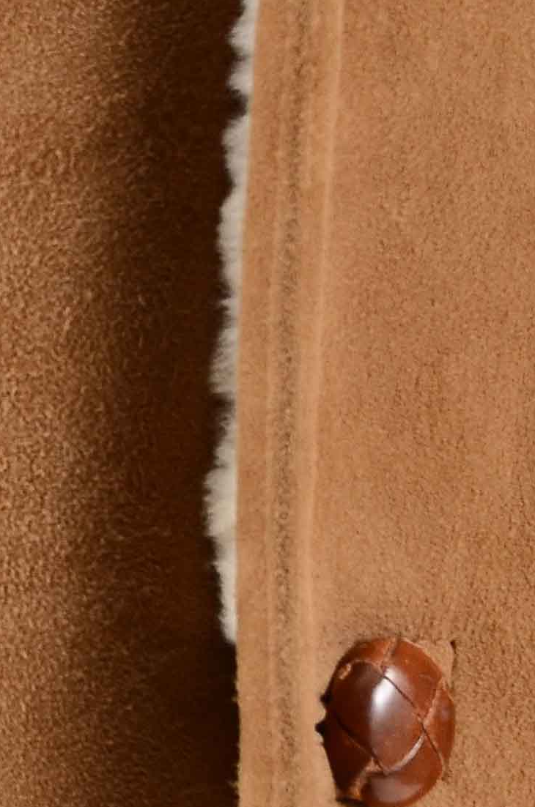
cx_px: -297
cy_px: 384
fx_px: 15767
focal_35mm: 704
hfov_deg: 1.9
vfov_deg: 2.9
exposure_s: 1/80
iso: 160
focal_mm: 105
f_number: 8
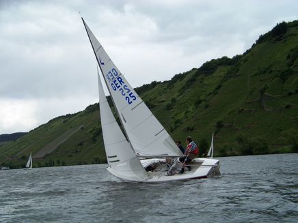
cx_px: 149
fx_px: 473
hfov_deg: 34.9
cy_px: 112
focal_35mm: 55
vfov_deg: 26.6
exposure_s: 1/1000
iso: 67
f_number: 3.2
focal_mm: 9.36
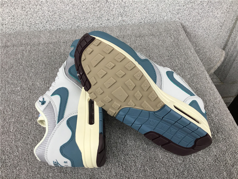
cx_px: 119
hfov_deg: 58.4
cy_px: 90
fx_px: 213
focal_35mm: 31
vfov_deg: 45.4
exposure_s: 1/100
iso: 40
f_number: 2.4
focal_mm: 3.3
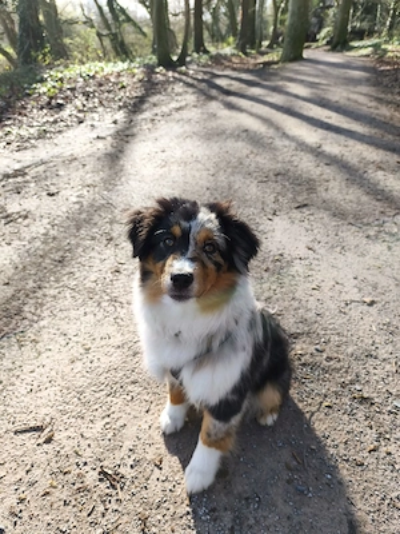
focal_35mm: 23
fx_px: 354
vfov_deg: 73.9
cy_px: 267
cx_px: 200
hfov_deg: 58.9
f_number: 1.65
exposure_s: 1/204
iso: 50
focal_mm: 6.14
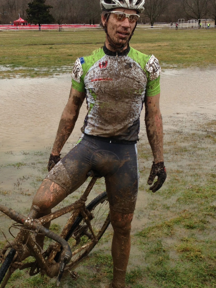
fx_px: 449
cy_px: 163
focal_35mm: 54
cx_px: 63
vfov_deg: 35.5
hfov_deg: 26.8
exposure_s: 1/437
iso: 50
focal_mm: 4.13
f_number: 2.4
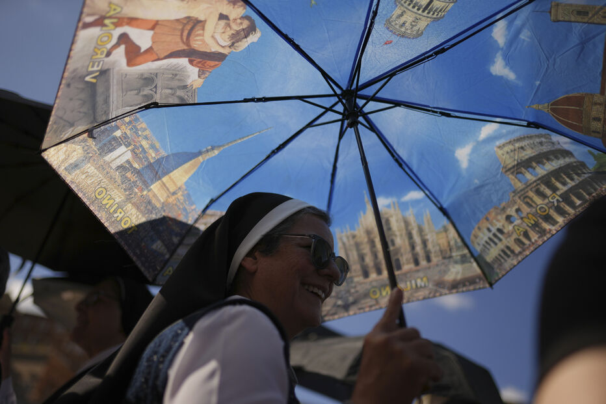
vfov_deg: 37.8
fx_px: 589
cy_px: 202
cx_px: 303
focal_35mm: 35
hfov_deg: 54.4
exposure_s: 1/12800
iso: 80
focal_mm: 35
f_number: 1.4
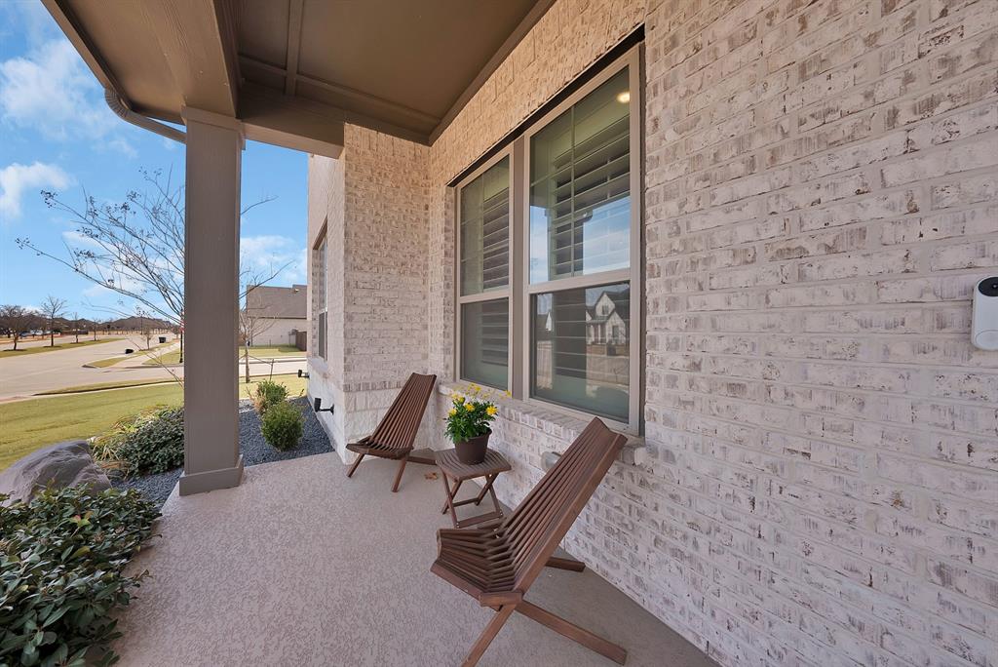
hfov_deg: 112.6
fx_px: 333
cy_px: 334
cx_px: 499
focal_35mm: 12
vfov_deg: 90.1
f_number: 9
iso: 640
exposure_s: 1/160
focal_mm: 12
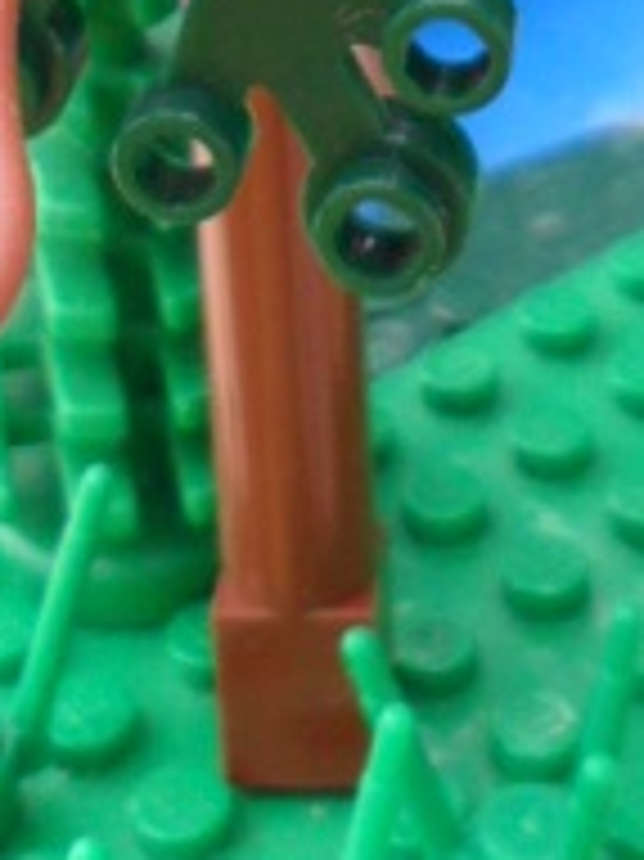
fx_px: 2806
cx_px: 423
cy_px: -711
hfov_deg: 13.1
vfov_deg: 15.0
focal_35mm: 113
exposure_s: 1/125
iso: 100
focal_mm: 4.9
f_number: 3.5
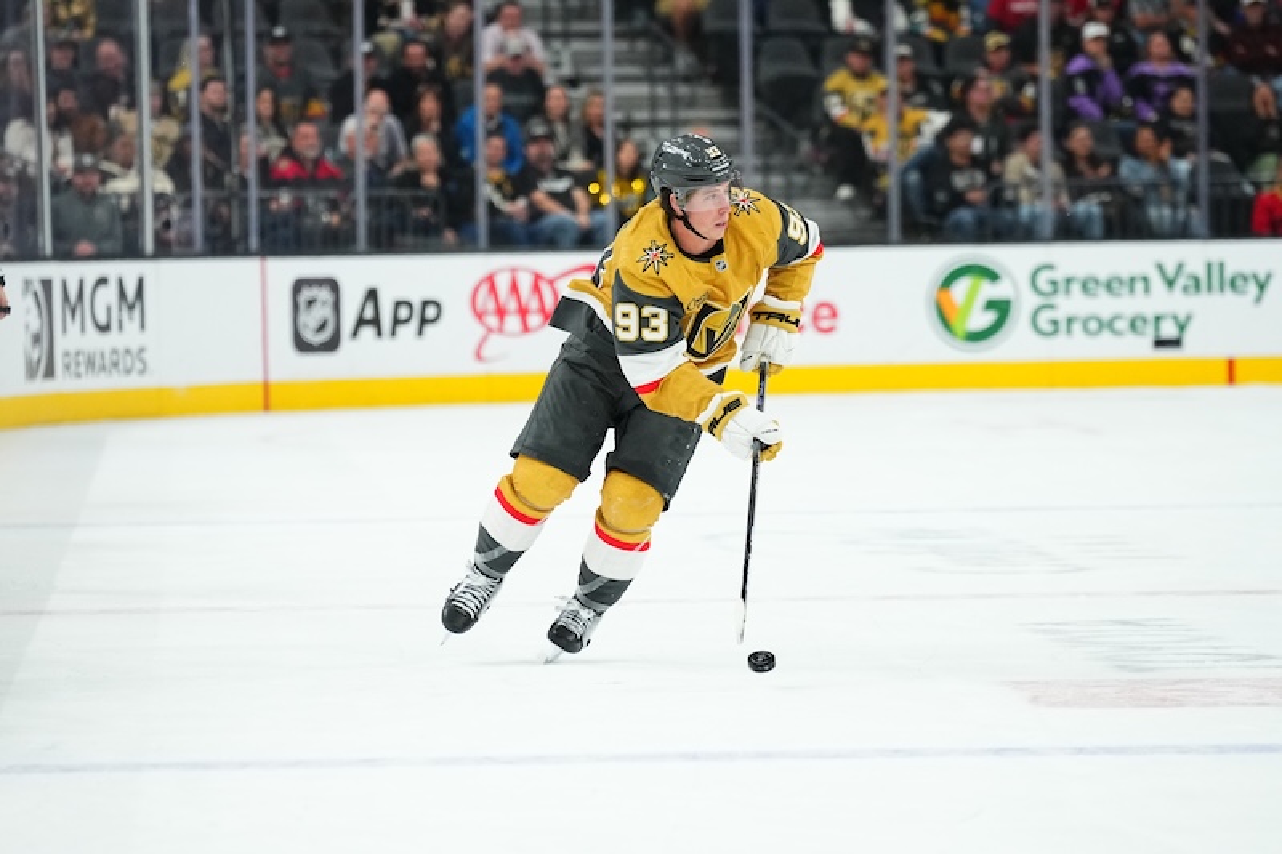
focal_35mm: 217
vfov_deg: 6.3
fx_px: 7726
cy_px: 427
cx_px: 641
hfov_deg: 9.5
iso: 2500
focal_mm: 145
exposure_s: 1/1600
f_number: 2.8
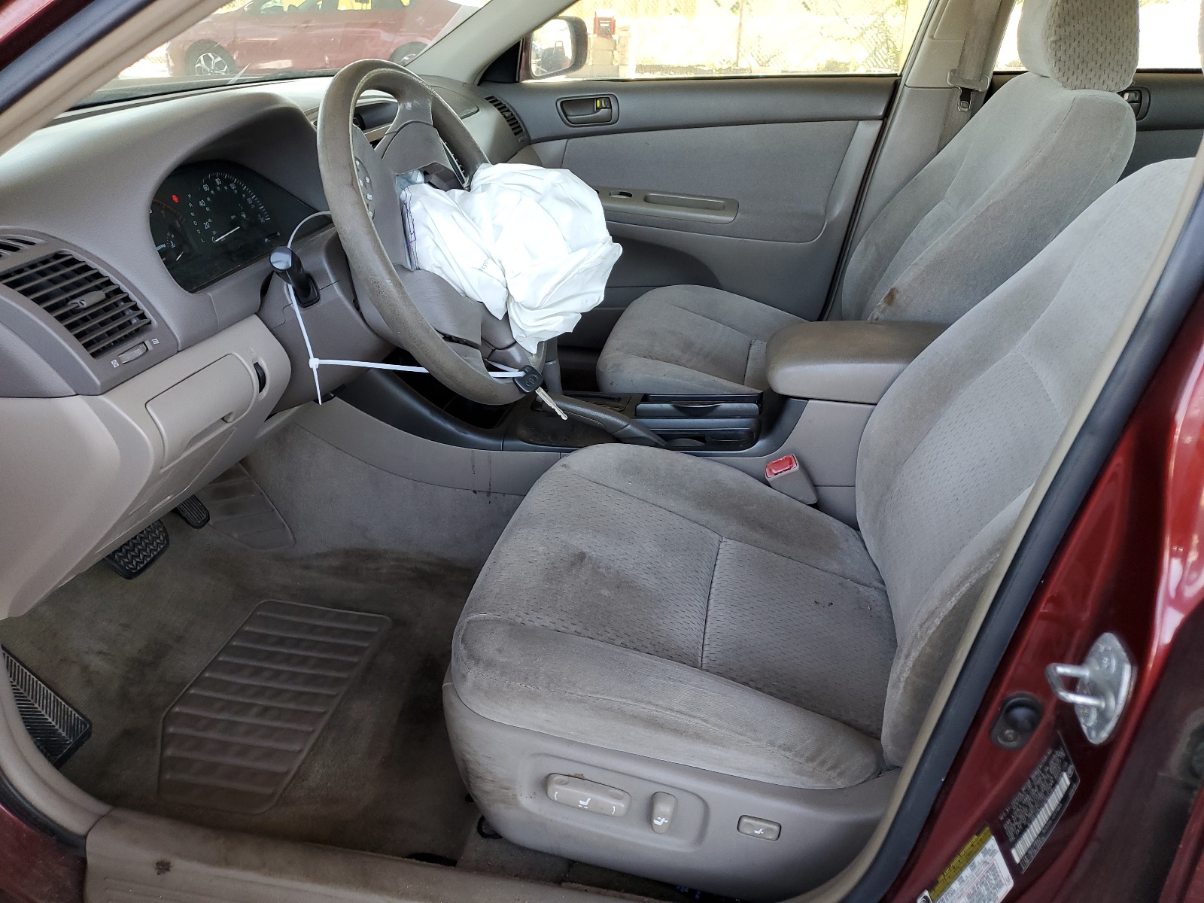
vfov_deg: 53.1
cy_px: 452
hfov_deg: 67.3
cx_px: 602
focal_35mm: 26
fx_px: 904
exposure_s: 1/120
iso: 74
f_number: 1.5
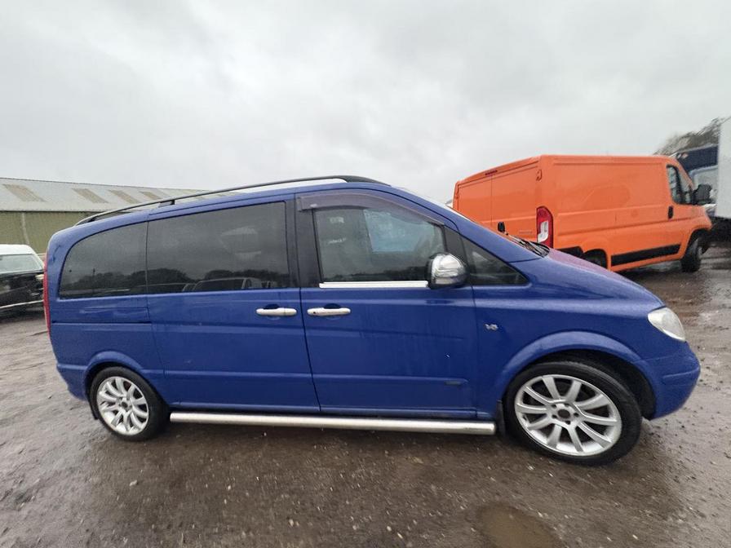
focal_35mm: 14
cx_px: 366
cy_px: 274
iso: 800
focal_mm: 2.22
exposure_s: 1/60
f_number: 2.2
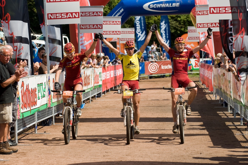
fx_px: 860
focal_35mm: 125
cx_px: 124
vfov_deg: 10.9
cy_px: 82
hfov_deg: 16.4
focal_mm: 125
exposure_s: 1/400
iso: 200
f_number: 8
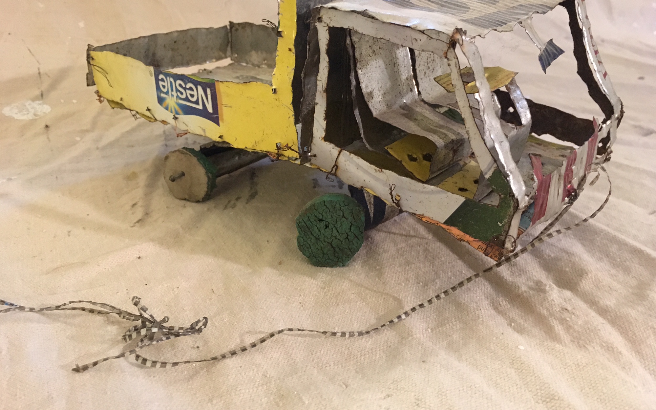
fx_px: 554
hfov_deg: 61.2
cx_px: 330
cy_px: 185
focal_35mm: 31
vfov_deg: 40.5
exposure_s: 1/15
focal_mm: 4.15
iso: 400
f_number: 2.2
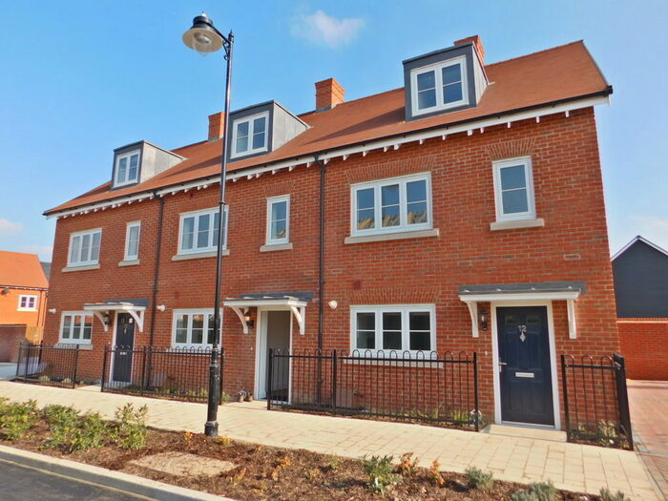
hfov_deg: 73.9
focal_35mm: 23
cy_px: 250
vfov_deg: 58.9
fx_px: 444
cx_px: 334
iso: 125
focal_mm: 4
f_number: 3
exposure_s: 1/800
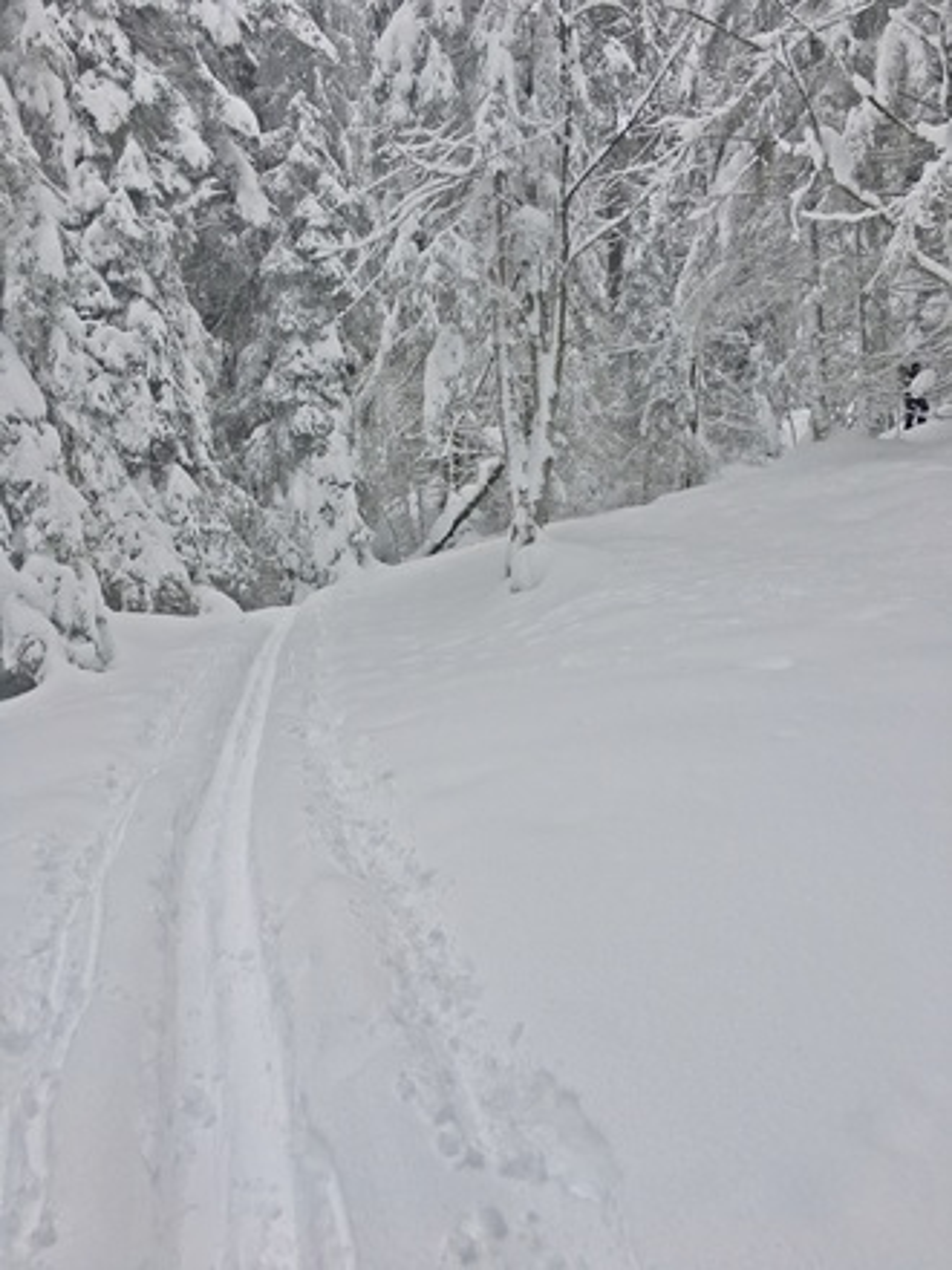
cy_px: 635
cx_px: 476
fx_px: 1063
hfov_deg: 48.2
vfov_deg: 61.7
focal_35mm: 29
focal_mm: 4.15
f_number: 2.2
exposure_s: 1/237
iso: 25
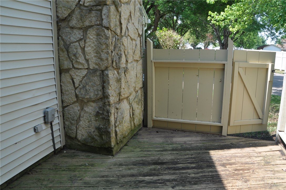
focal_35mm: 27
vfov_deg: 47.8
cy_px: 95
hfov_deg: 67.5
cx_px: 143
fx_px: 214
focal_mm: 18
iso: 200
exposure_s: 1/160
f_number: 6.3
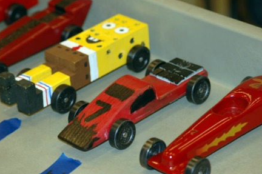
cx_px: 133
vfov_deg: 10.5
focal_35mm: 130
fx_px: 945
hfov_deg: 15.8
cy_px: 95
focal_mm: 78
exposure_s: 1/60
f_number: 4.2
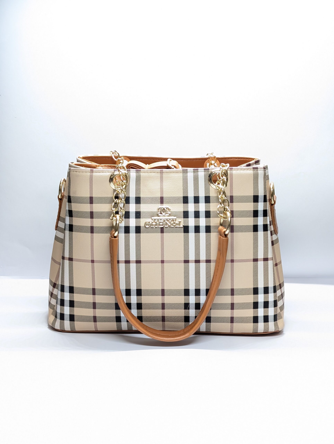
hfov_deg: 29.8
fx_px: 629
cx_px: 167
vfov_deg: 38.9
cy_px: 222
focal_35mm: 49
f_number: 1.68
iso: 247
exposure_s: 1/48.8
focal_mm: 6.9
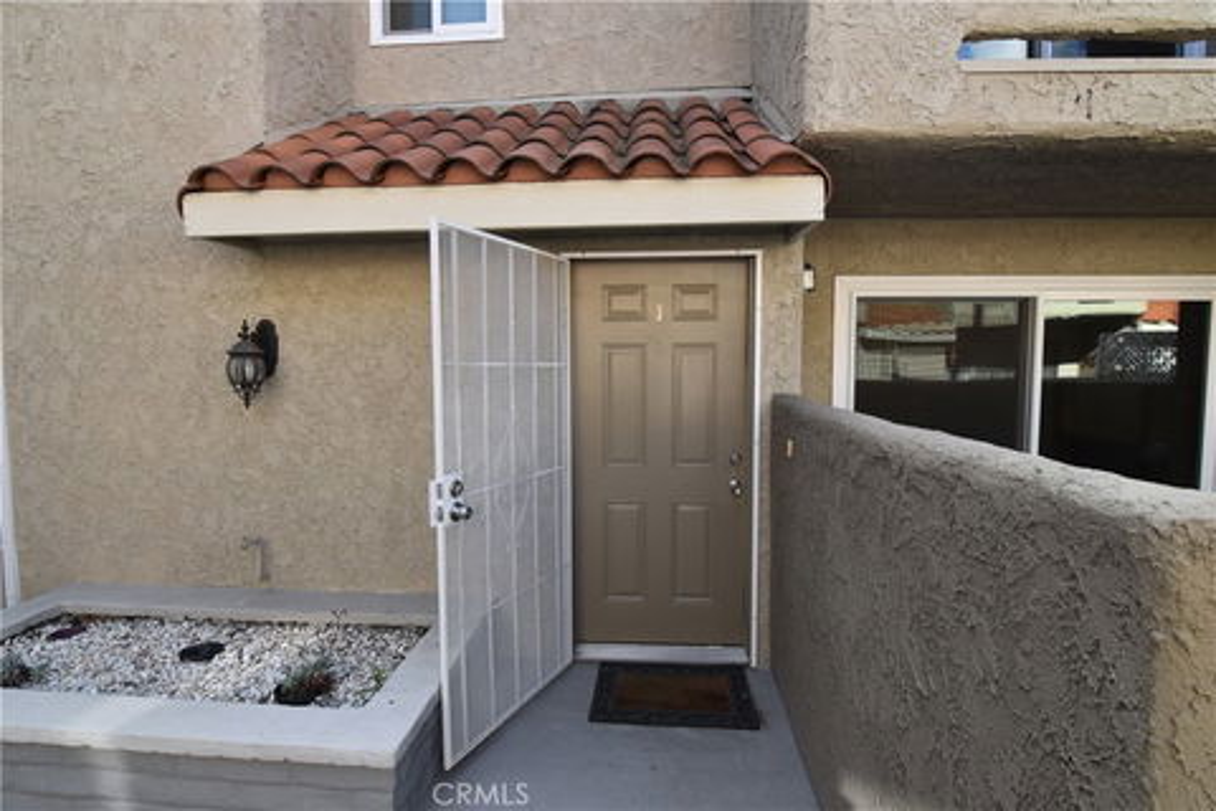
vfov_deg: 72.1
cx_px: 608
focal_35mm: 16
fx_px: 557
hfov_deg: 95.0
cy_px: 406
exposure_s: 1/200
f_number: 7.1
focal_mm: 11
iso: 400
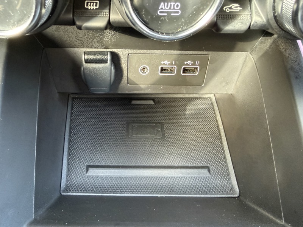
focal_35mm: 24
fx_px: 210
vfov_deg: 56.8
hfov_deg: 71.6
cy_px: 114
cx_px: 152
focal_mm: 2.22
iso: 640
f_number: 2.2
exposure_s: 1/56
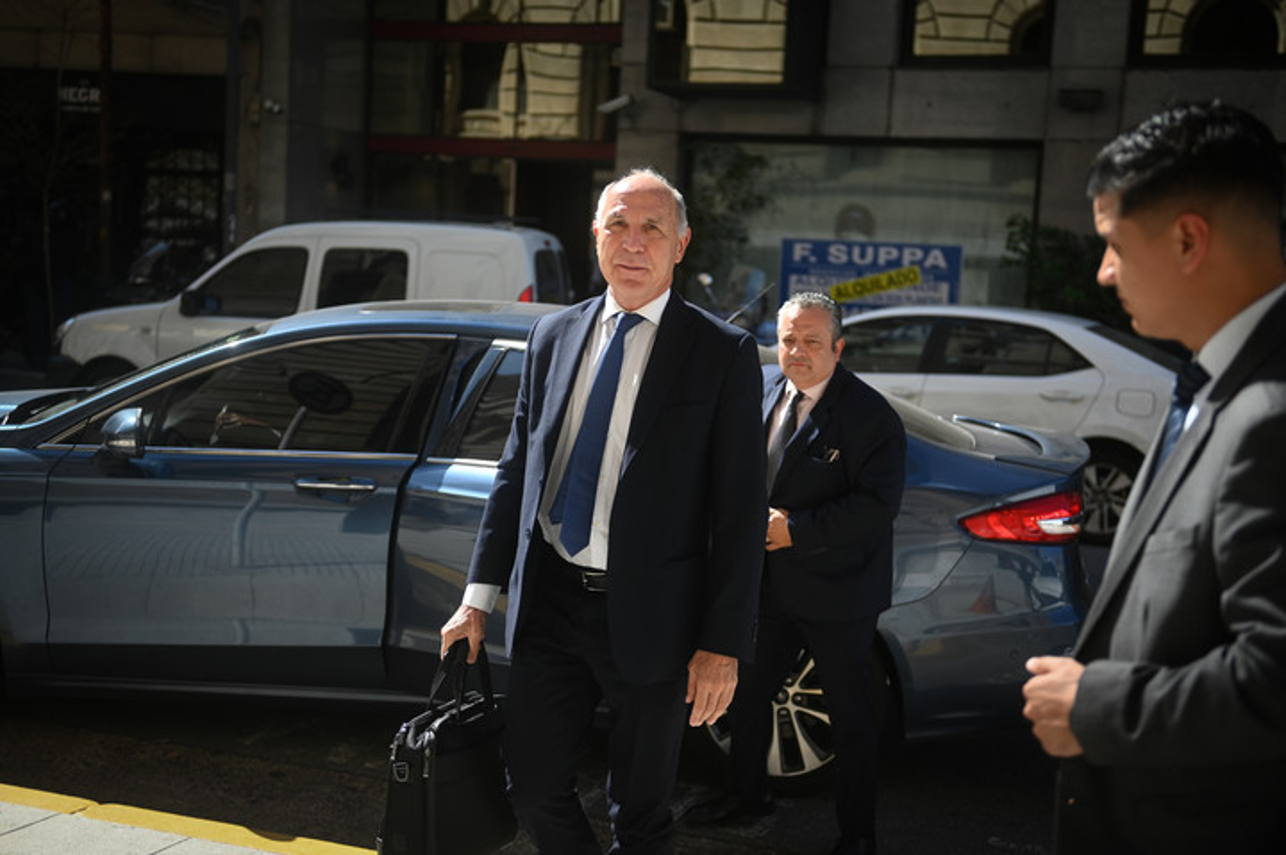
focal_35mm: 50
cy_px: 428
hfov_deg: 39.6
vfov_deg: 27.0
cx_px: 643
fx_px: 1785
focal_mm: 50
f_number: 2.8
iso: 200
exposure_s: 1/2000
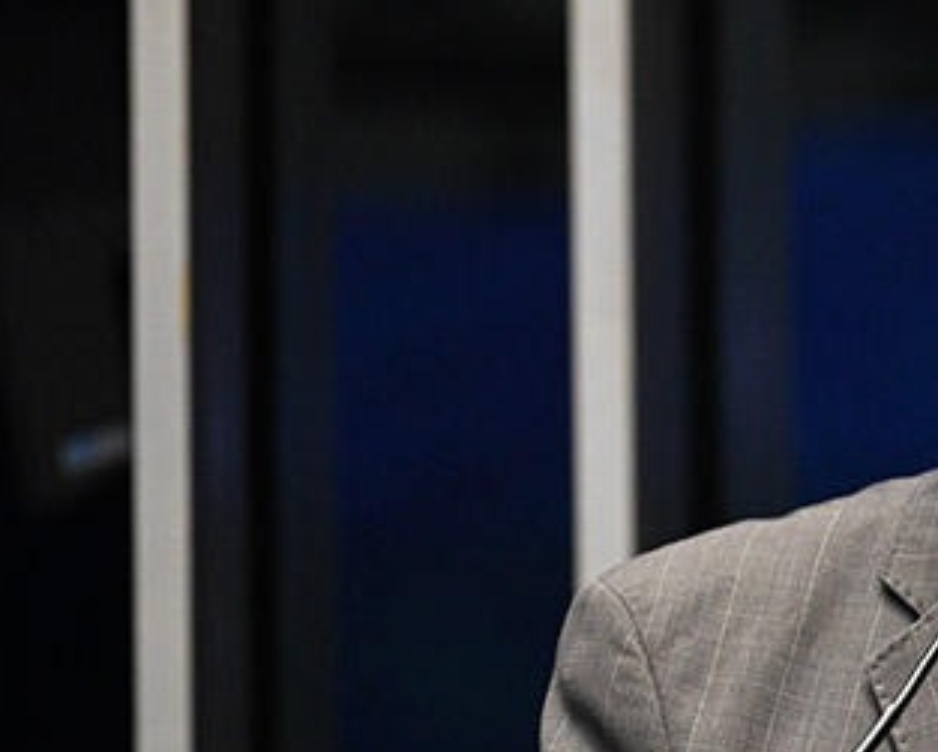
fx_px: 14283
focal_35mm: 514
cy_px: 587
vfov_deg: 3.0
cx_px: 1268
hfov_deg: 3.7
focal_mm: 200
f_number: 2.8
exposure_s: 1/160
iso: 3200
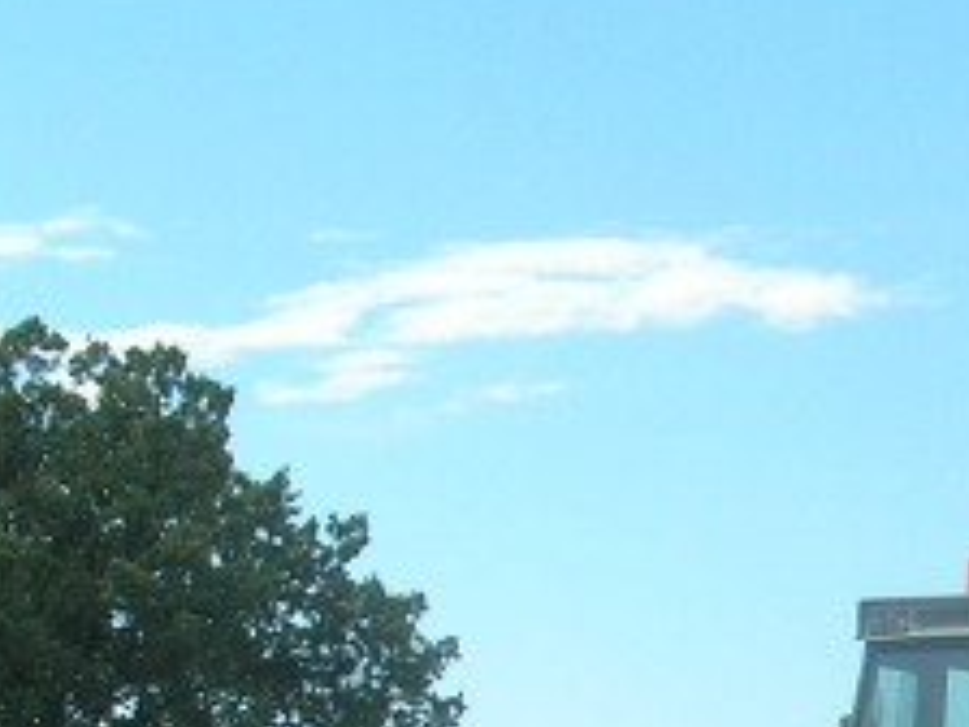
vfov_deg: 8.4
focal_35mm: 174
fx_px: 4871
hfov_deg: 11.1
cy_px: 1047
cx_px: 1207
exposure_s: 1/385
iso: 64
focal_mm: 7.8
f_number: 4.8
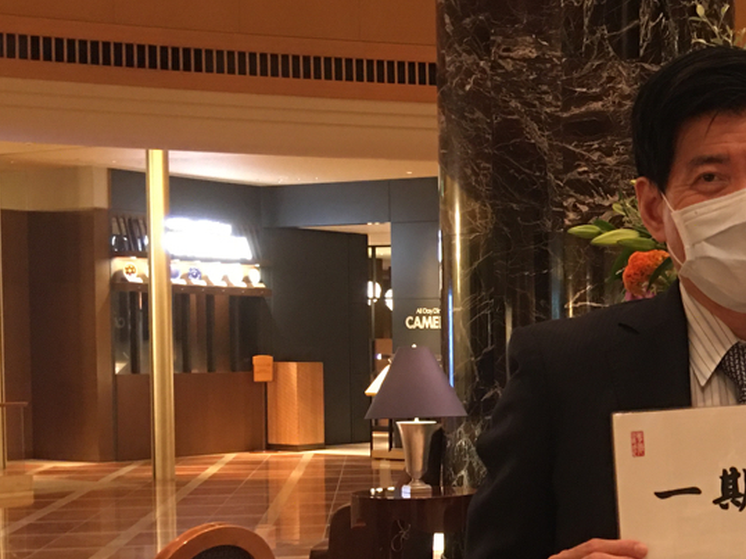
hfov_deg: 25.5
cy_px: 444
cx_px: 882
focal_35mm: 69
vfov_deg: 21.0
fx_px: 1486
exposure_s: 1/4
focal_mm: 4.15
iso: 50
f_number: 2.2
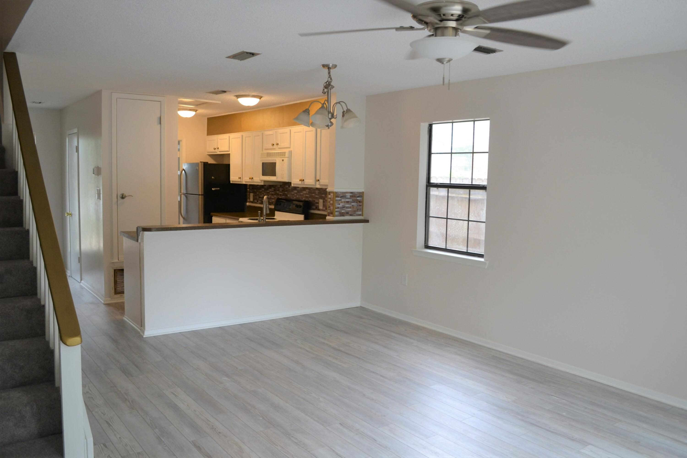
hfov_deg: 67.4
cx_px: 344
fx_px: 515
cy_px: 229
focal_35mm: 27
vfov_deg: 47.9
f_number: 4.5
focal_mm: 18
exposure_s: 1/80
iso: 400
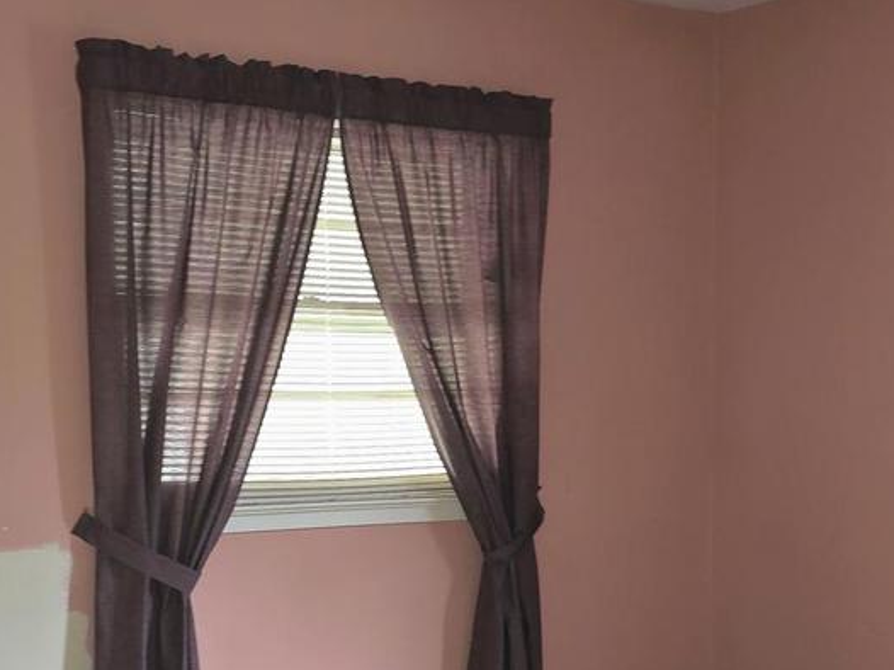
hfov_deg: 30.7
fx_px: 1626
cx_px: 535
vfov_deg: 22.9
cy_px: 534
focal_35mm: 63
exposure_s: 1/12
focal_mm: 6.3
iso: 160
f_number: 1.7
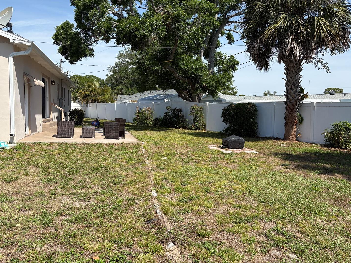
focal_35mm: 29
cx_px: 180
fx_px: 294
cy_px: 135
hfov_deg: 61.6
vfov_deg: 48.2
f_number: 1.6
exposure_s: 1/3125
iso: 50
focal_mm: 5.96
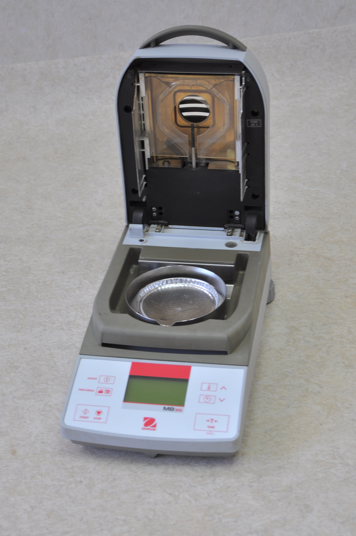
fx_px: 848
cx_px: 178
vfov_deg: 35.1
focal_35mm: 57
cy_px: 268
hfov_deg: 23.7
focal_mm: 38
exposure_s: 1/25
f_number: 5.6
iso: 200
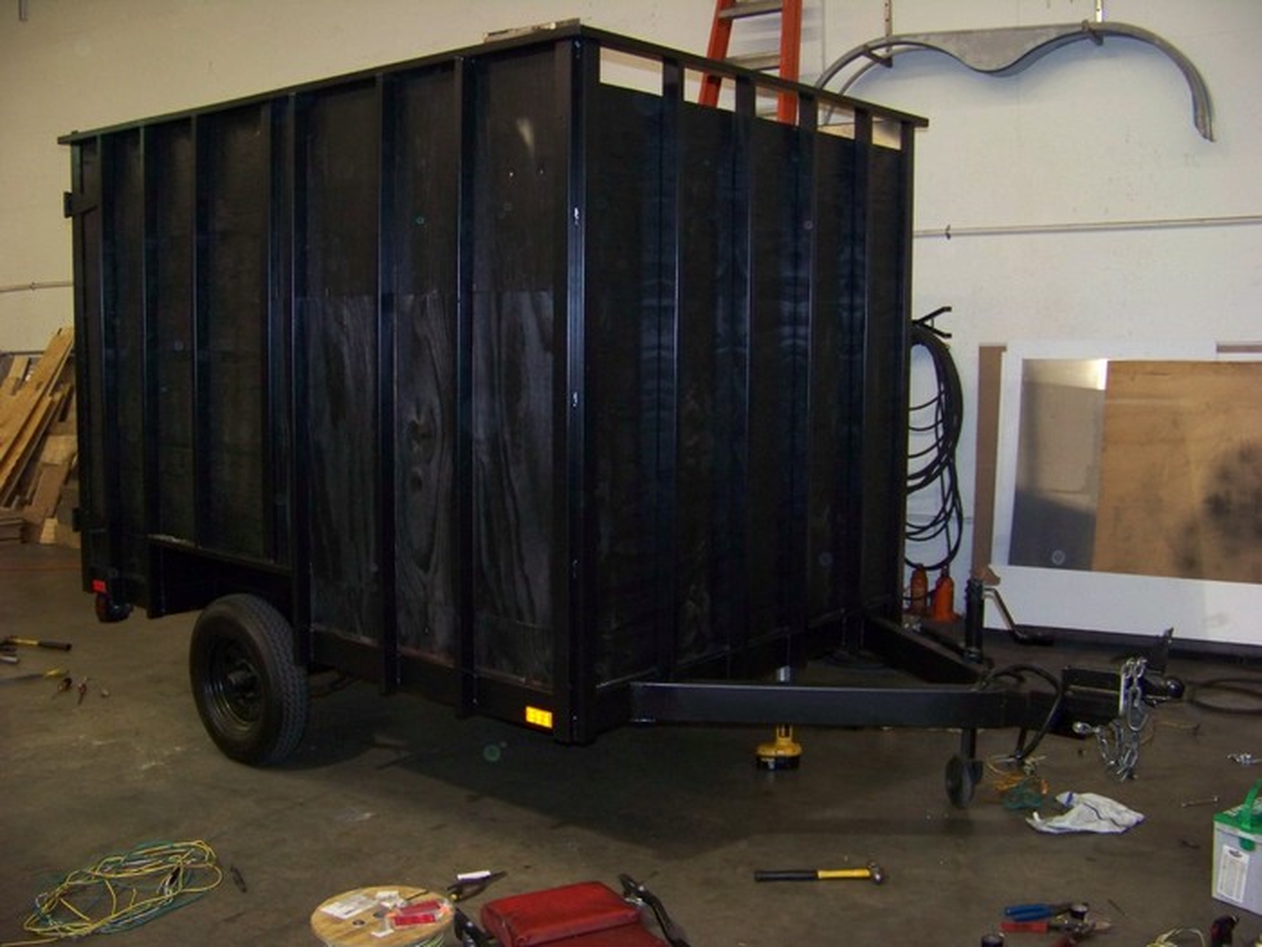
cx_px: 631
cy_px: 474
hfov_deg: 51.4
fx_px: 1312
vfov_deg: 39.7
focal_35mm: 36
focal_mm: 5.85
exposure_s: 1/30
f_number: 2.8
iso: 200
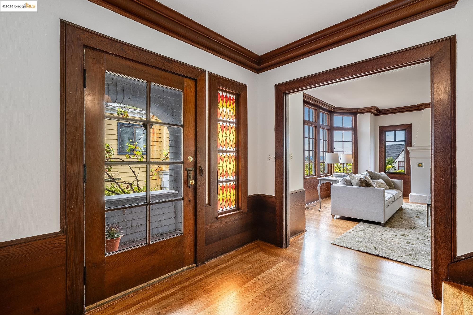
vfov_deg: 73.7
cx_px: 236
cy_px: 158
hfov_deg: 96.7
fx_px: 210
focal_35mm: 16
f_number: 11
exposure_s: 1/10
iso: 200
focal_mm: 16
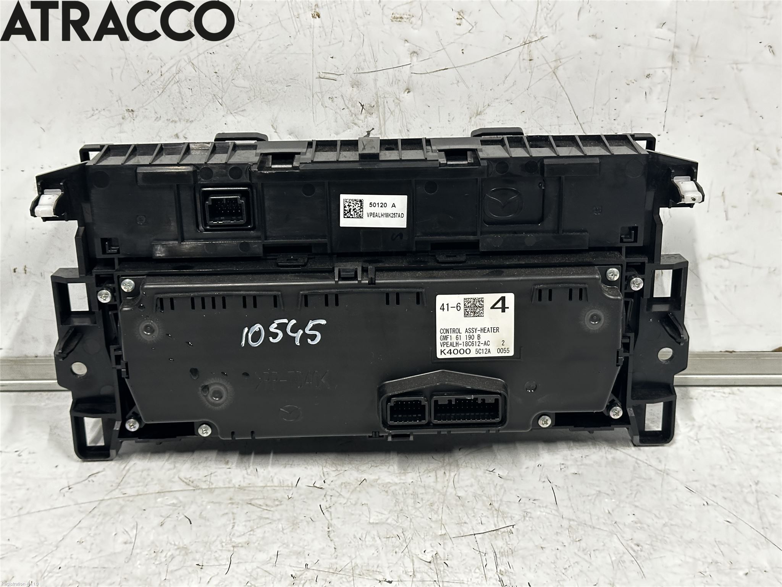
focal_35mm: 48
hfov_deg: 39.7
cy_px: 294
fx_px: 1084
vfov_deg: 30.3
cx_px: 391
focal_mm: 6.86
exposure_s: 1/33
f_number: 1.78
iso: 400
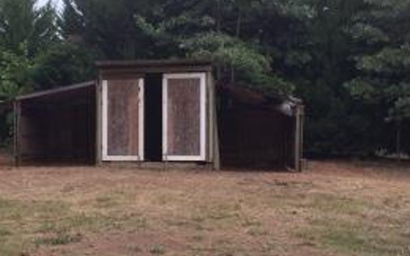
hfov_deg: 38.0
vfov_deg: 24.4
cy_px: 156
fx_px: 592
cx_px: 160
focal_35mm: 53
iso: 32
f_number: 2.2
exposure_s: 1/651
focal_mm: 4.15
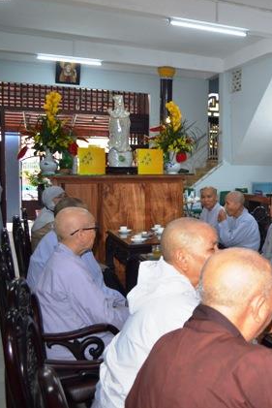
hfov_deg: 29.2
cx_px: 305
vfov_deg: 47.4
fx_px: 464
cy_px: 203
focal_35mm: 41
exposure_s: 1/60
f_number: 3.5
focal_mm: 18
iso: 720
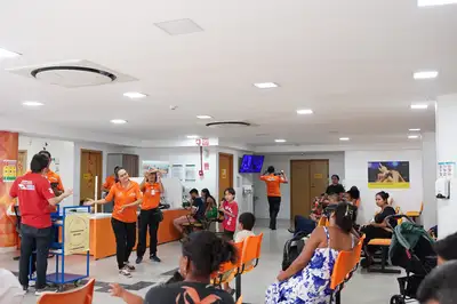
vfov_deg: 36.8
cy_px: 152
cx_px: 228
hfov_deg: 53.2
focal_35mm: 36
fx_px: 457
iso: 1600
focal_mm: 24
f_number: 2.8
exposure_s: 1/160
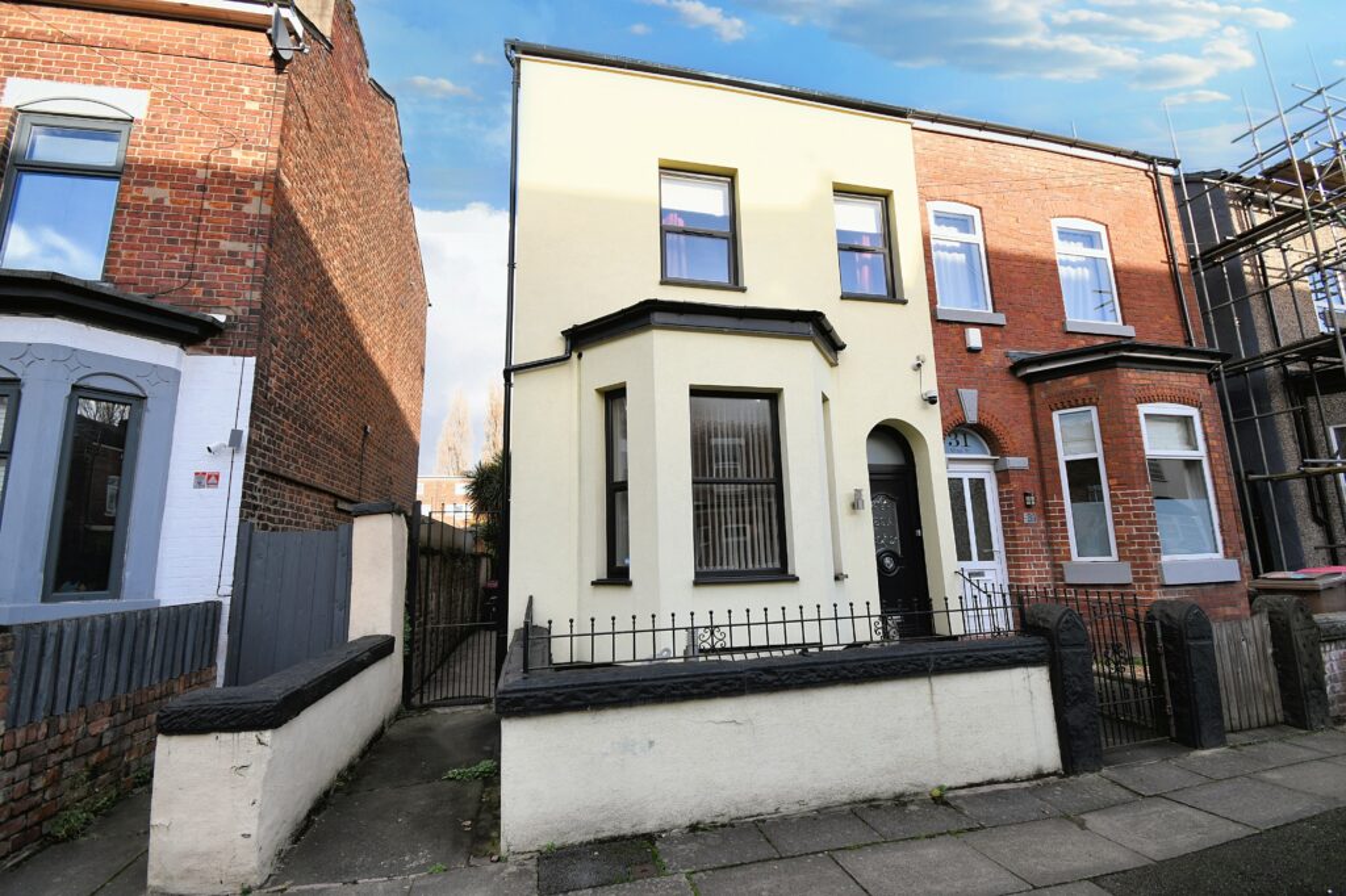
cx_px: 673
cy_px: 448
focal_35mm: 15
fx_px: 561
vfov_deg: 77.3
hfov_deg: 100.4
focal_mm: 10
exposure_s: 1/160
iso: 100
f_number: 6.3
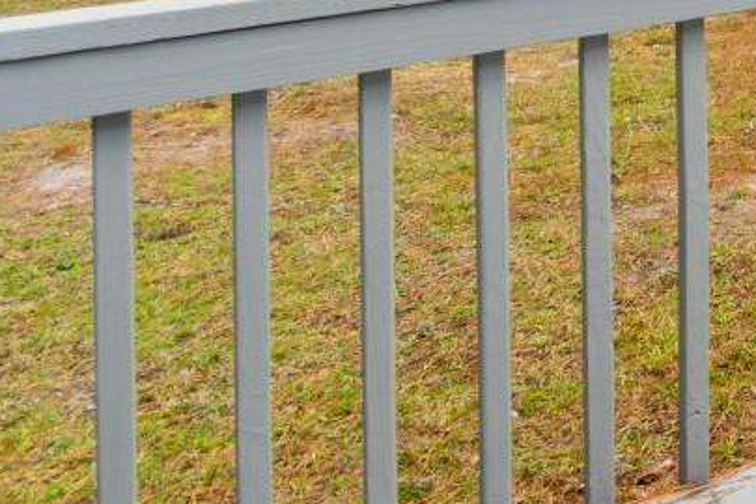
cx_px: 1430
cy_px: -411
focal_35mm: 60
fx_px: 1260
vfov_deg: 17.9
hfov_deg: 20.5
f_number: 4.5
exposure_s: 1/80
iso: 100
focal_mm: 10
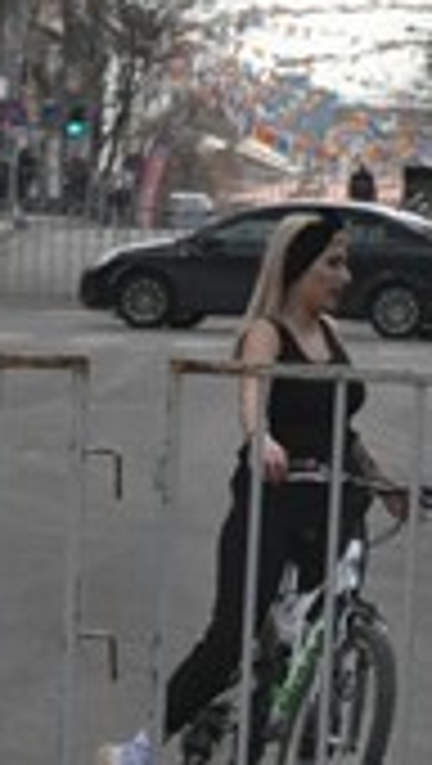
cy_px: 338
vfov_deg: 3.4
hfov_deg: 1.9
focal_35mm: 631
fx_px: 12812
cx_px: 1058
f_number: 8
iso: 800
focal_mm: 105
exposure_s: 1/1000
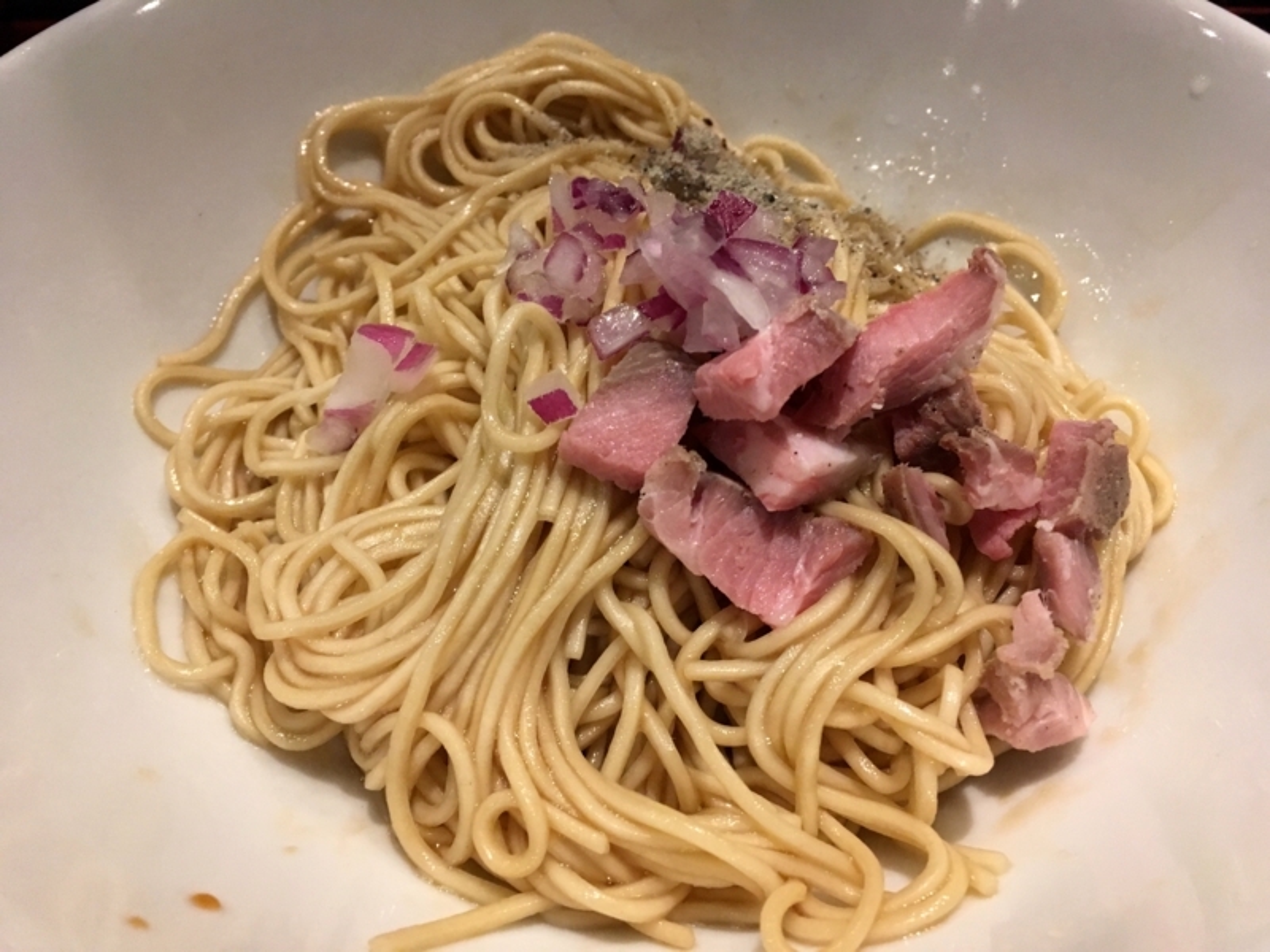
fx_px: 1064
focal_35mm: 29
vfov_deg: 48.2
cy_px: 476
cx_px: 635
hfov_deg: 61.7
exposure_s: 1/20
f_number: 2.2
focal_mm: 4.15
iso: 200
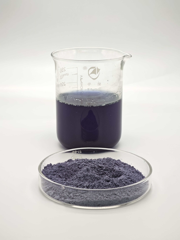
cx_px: 90
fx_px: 520
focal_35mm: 75
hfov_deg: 19.6
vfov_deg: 26.0
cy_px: 120
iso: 200
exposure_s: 1/100
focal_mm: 9
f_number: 2
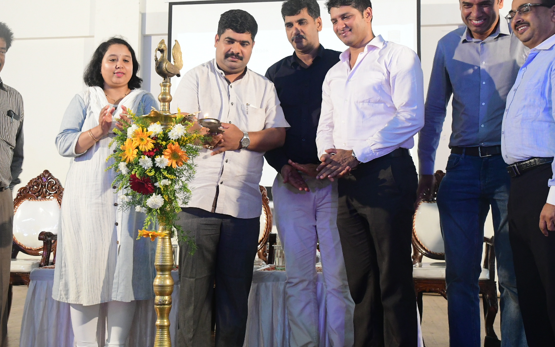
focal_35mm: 47
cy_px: 128
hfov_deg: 42.9
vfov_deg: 27.5
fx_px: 705
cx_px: 257
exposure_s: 1/80
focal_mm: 25
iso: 2500
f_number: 5.6
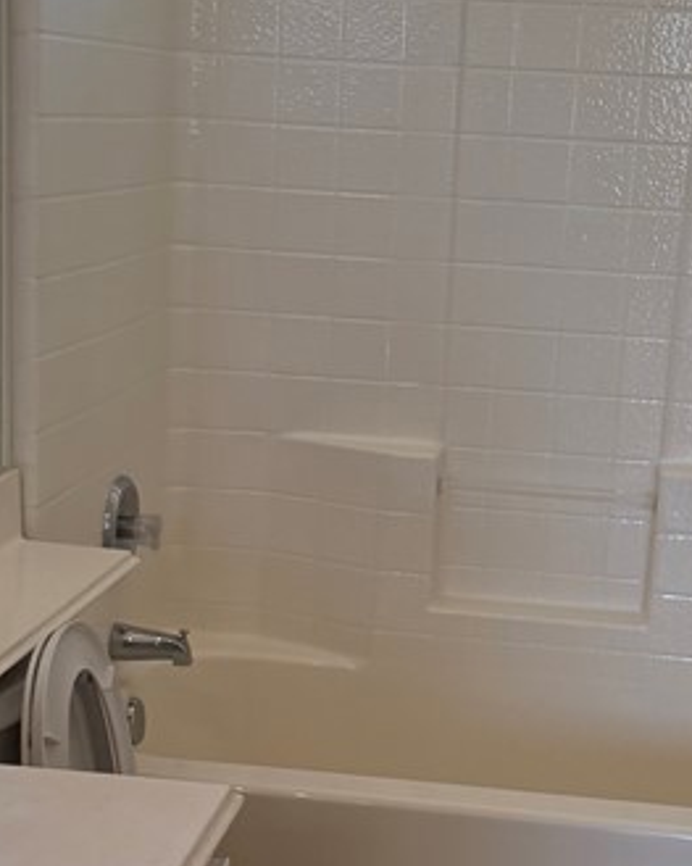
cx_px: 397
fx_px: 1870
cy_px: 529
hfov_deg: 21.0
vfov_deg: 26.0
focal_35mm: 73
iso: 200
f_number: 1.78
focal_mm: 6.76
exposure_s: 1/237
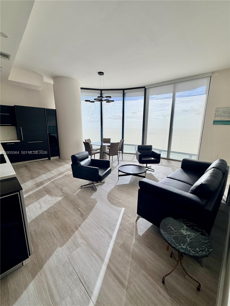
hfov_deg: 85.7
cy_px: 153
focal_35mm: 14
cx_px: 115
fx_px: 124
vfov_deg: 102.1
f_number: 2.2
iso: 40
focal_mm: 2.22
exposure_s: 1/170
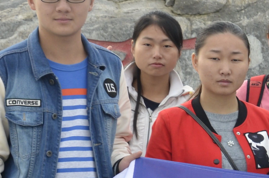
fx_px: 1581
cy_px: 264
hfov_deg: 9.3
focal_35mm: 212
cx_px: 460
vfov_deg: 6.4
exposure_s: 1/250
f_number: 8
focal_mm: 32
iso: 250
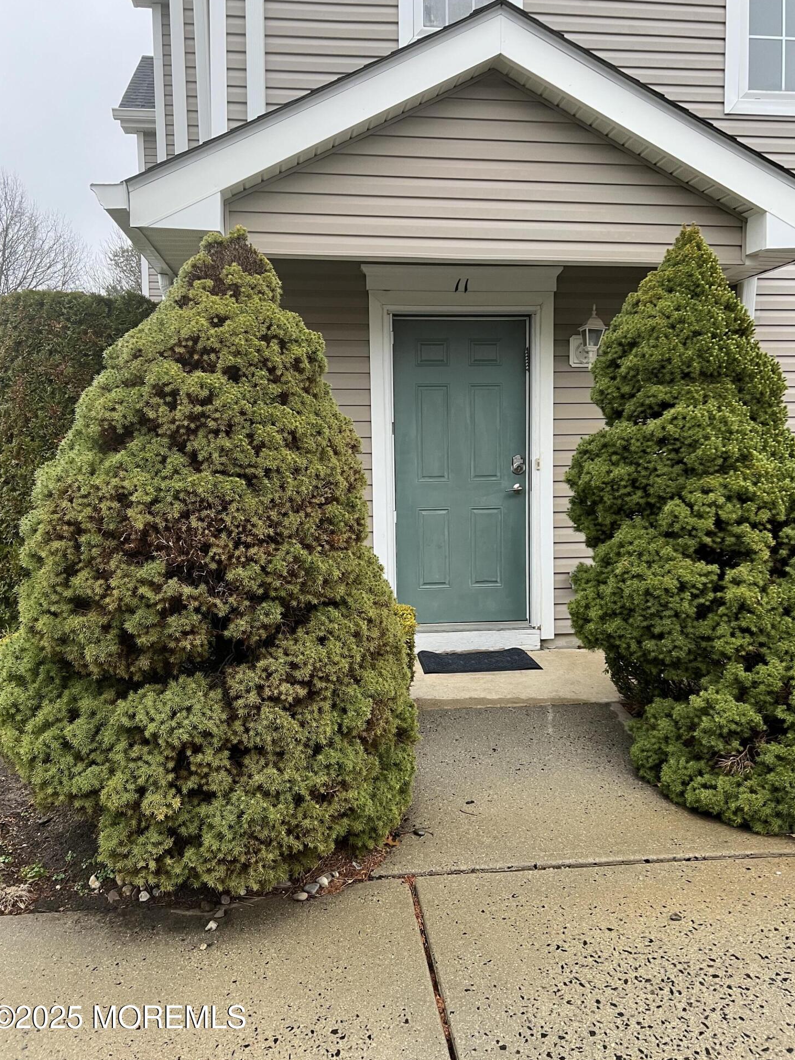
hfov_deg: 51.3
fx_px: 827
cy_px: 517
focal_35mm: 27
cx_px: 402
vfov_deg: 65.3
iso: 125
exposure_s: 1/67
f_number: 1.5
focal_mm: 5.7
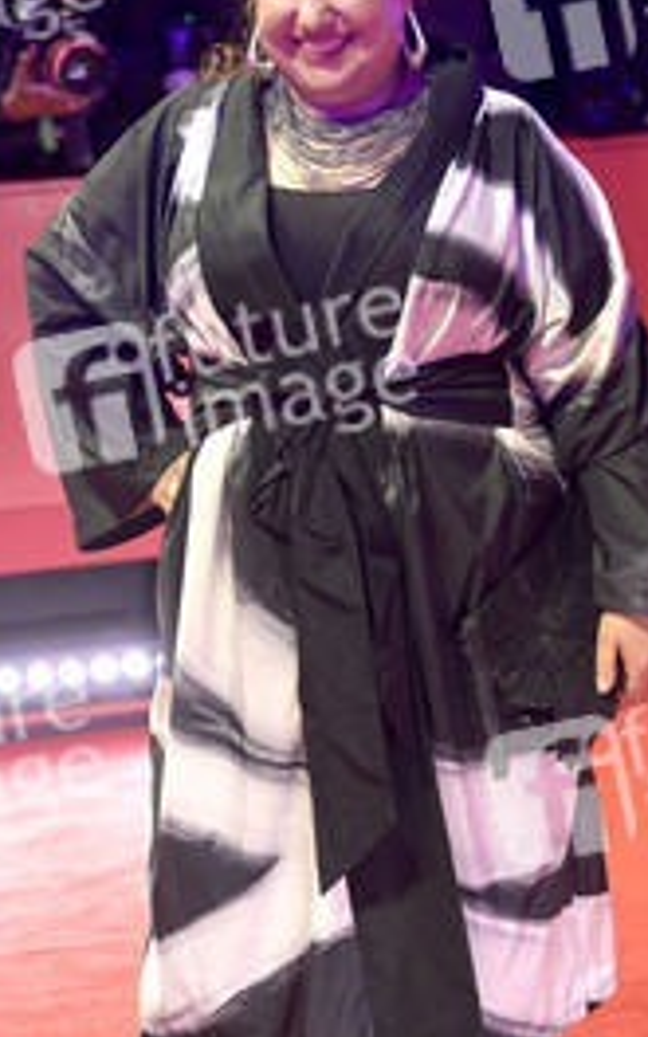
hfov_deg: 12.1
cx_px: 330
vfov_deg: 19.3
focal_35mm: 108
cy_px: 577
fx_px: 3052
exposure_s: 1/250
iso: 1600
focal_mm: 70
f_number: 4
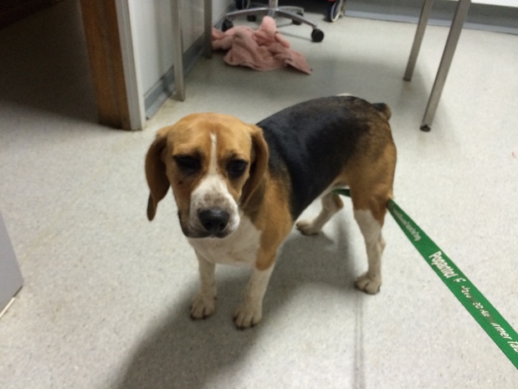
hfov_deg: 58.3
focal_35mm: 31
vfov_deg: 45.5
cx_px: 261
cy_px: 191
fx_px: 464
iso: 250
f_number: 2.2
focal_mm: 4.12
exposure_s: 1/33
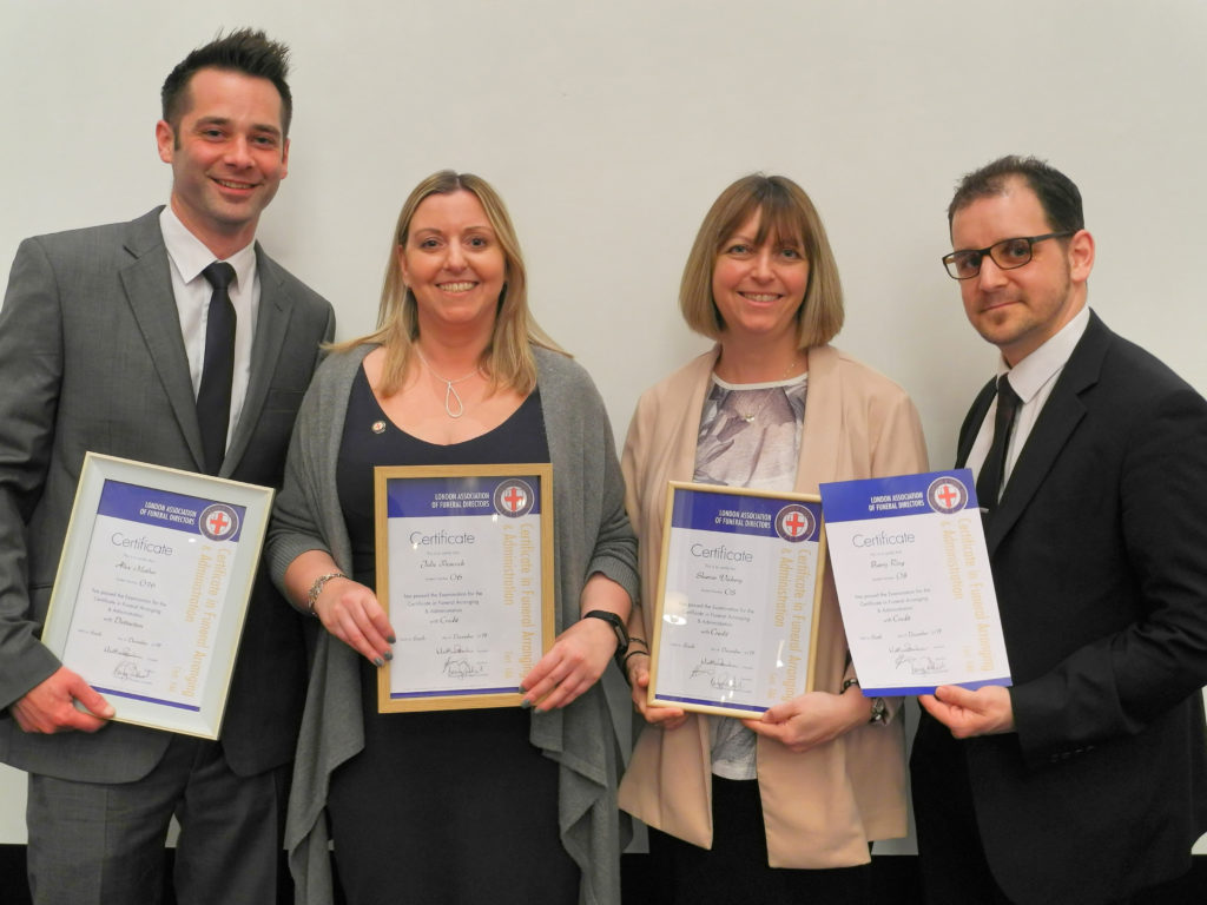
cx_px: 604
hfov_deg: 45.8
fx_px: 1430
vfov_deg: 35.1
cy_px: 452
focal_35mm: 41
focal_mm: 8.8
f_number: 3.2
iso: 200
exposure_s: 1/20
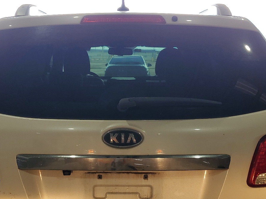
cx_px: 124
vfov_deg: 30.1
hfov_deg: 40.4
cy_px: 160
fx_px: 361
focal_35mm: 47
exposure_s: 1/159
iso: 50
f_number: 1.5
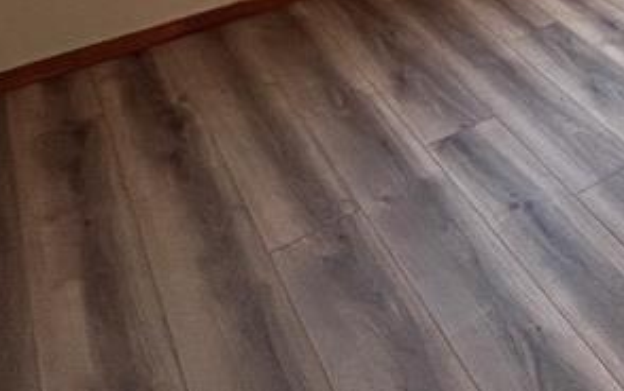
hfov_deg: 34.9
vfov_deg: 18.5
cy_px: -376
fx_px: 817
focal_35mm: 48
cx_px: 713
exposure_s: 1/60
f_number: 1.8
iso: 125
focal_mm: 1.57
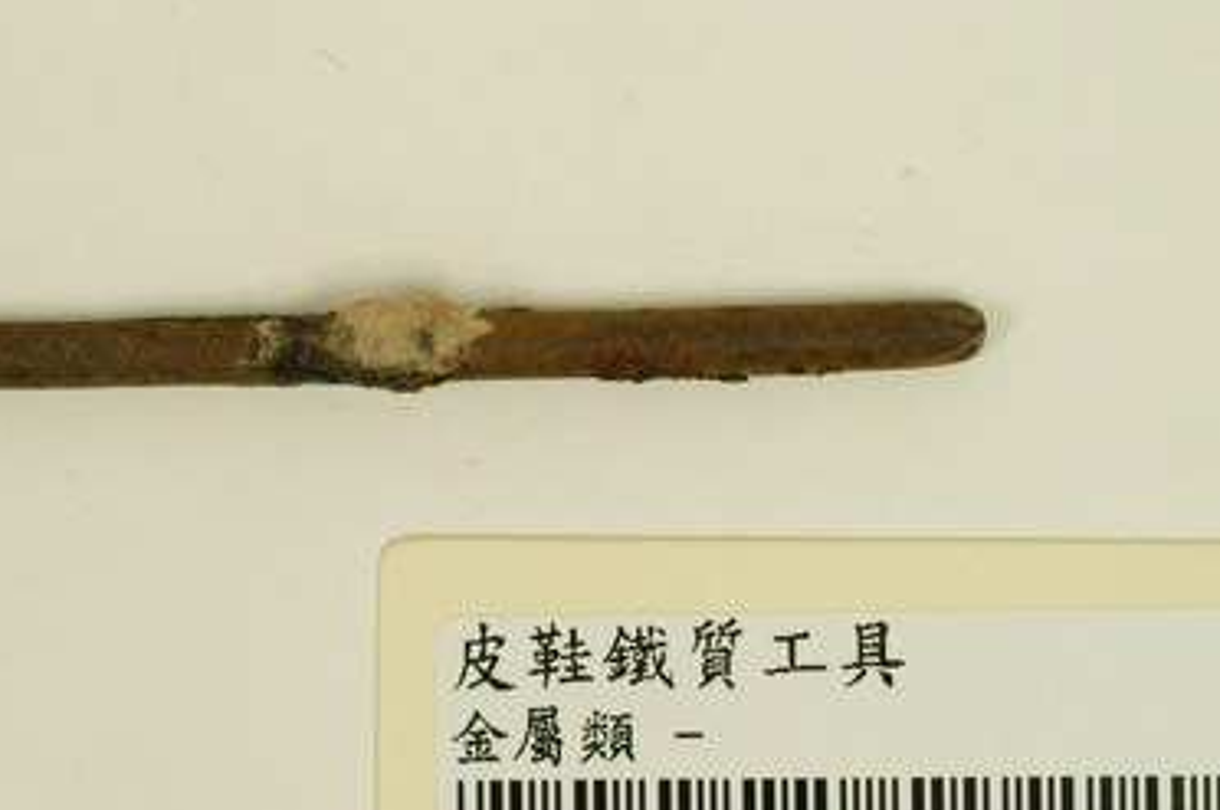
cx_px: 380
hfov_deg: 13.2
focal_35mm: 155
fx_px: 5246
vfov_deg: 8.8
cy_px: 300
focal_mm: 60
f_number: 8
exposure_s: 1/25
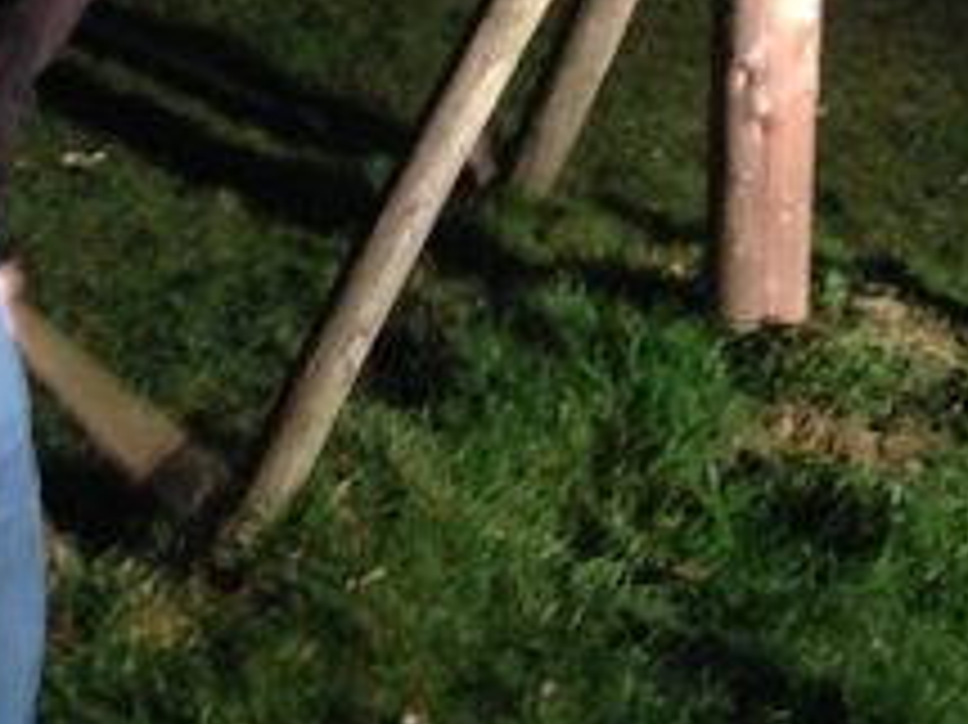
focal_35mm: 92
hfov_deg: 21.3
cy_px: 22
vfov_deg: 15.8
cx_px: 567
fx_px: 2571
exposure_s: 1/20
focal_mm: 4.12
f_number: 2.4
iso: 500
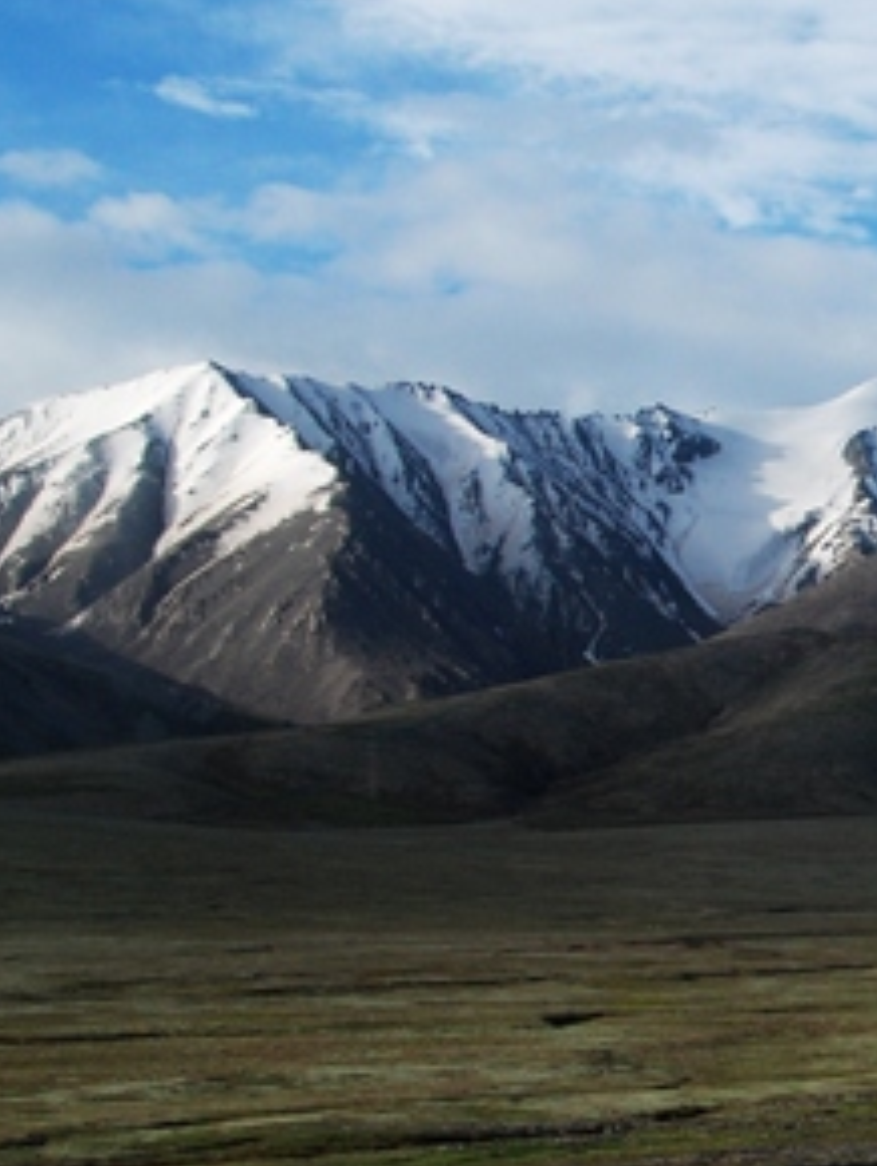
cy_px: 593
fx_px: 3350
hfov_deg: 14.2
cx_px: 1215
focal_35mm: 99
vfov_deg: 19.8
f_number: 8
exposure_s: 1/250
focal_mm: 25
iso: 200
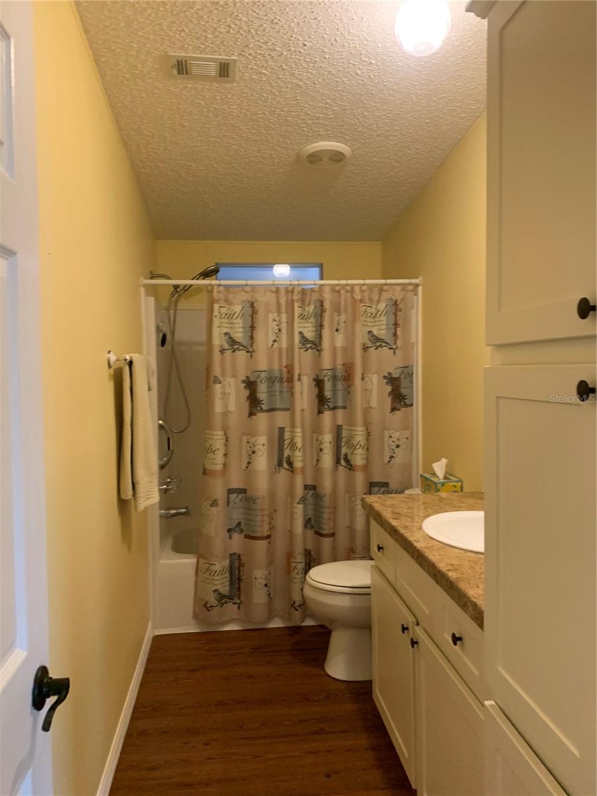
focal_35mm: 26
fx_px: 598
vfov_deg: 67.3
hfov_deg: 53.1
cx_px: 298
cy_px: 398
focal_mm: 4.25
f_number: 1.8
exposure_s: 1/60
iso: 250
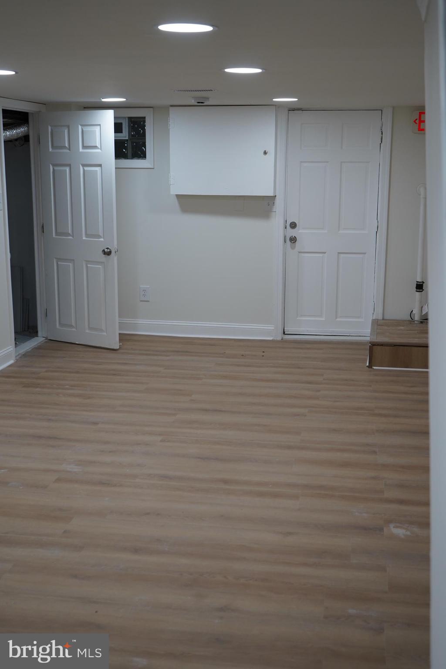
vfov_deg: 46.4
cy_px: 334
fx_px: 780
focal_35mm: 42
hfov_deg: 31.9
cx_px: 223
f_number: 4.5
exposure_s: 1/160
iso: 640
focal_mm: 42
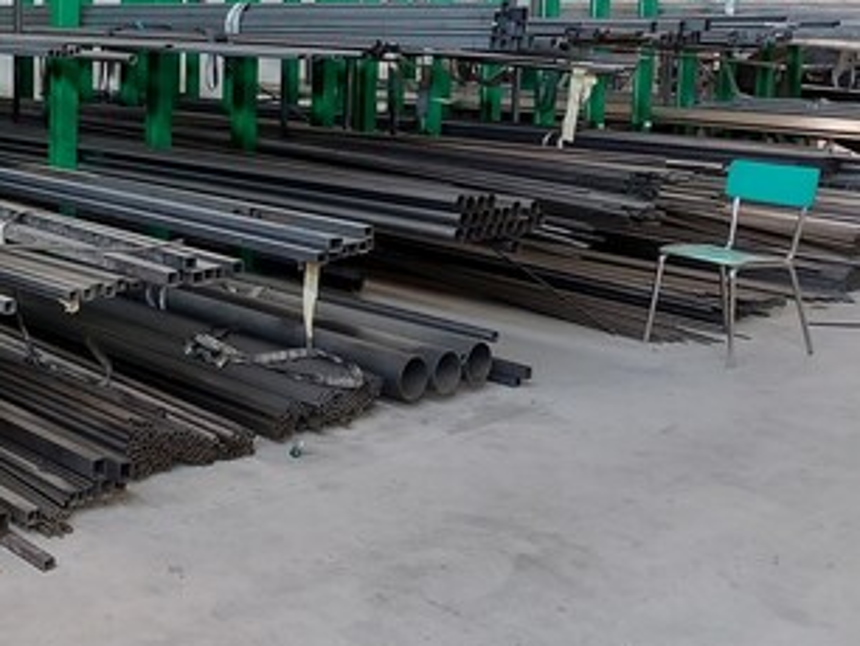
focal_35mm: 47
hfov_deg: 36.8
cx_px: 25
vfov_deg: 30.2
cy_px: 129
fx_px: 1169
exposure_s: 1/50
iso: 200
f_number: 1.8
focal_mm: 5.23
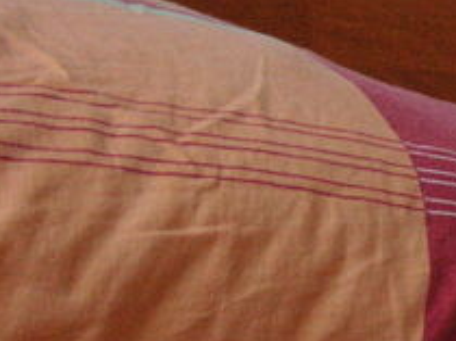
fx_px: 1855
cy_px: 128
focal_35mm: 141
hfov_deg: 13.1
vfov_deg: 10.5
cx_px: 712
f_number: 2.8
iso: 160
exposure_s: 1/45
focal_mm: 6.1
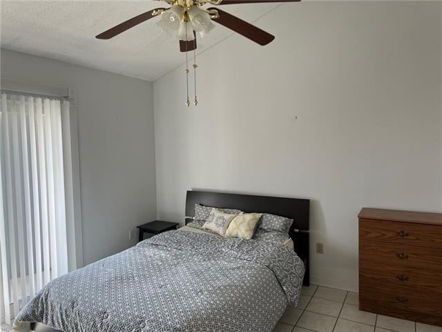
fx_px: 332
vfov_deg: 53.1
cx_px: 221
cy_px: 166
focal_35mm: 26
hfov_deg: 67.3
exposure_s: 1/121
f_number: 1.5
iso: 64
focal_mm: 5.7
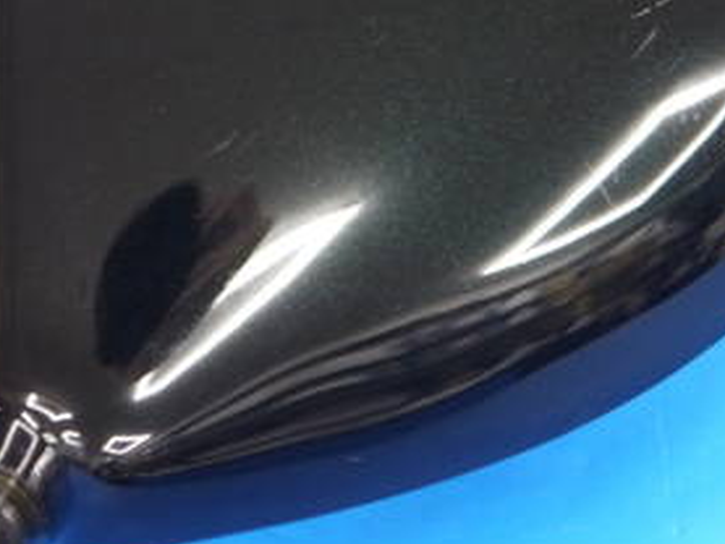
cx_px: 338
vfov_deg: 7.6
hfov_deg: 10.2
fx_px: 4065
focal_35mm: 194
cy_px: -68
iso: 800
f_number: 5.6
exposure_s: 1/40
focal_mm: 42
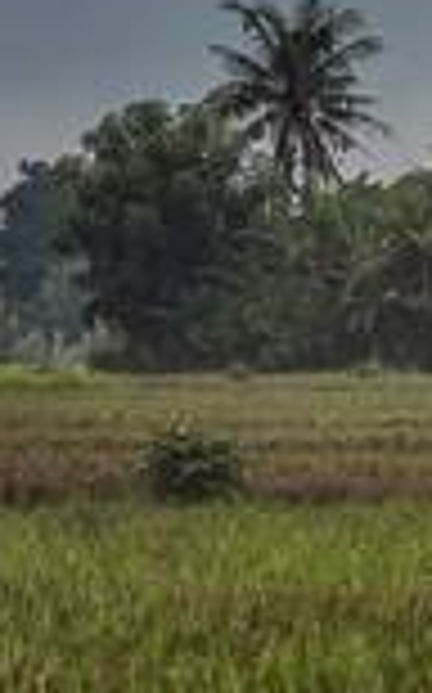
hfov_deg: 2.8
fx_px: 8719
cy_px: -99
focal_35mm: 462
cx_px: 220
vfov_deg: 4.5
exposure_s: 1/200
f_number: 7.1
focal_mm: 116
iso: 64
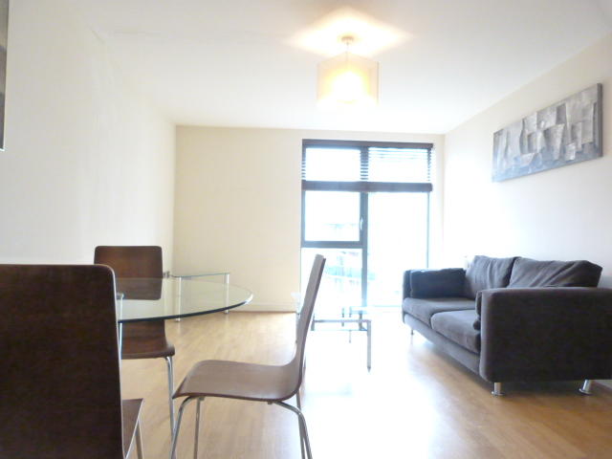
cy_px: 230
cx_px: 306
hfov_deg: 69.4
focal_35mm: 25
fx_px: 442
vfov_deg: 54.9
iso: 1250
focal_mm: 4.5
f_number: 2.8
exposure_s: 1/20
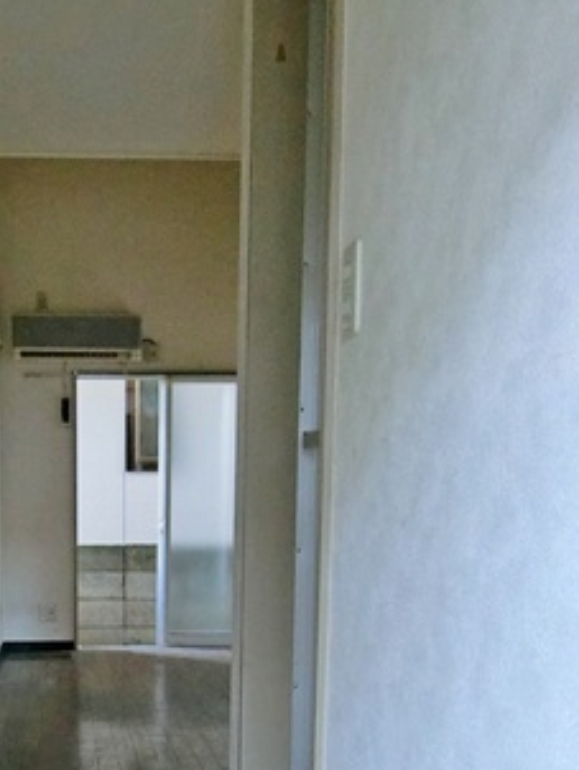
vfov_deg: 41.1
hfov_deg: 31.9
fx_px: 980
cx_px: 98
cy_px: 617
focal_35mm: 44
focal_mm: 4.06
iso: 500
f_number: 2.7
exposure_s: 1/30
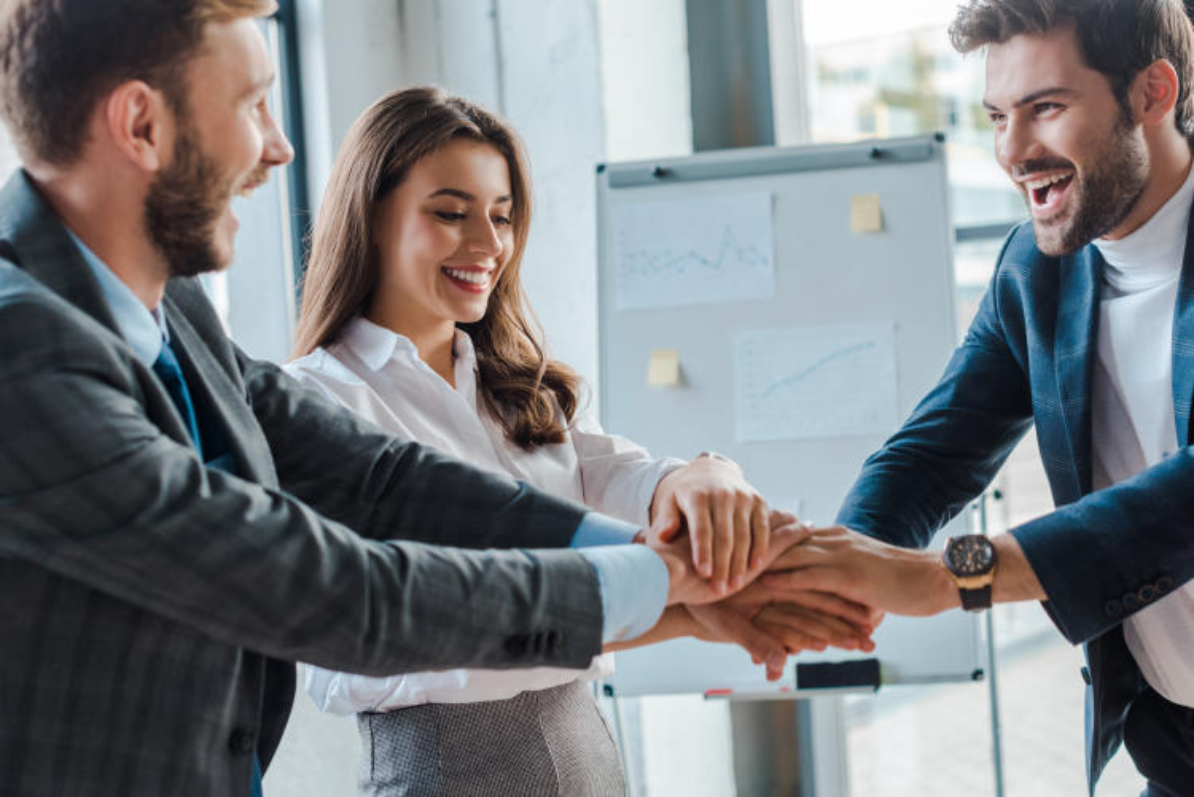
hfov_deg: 39.6
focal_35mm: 50
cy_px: 398
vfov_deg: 27.0
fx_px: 1659
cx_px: 597
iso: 320
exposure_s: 1/200
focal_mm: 50
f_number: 3.5
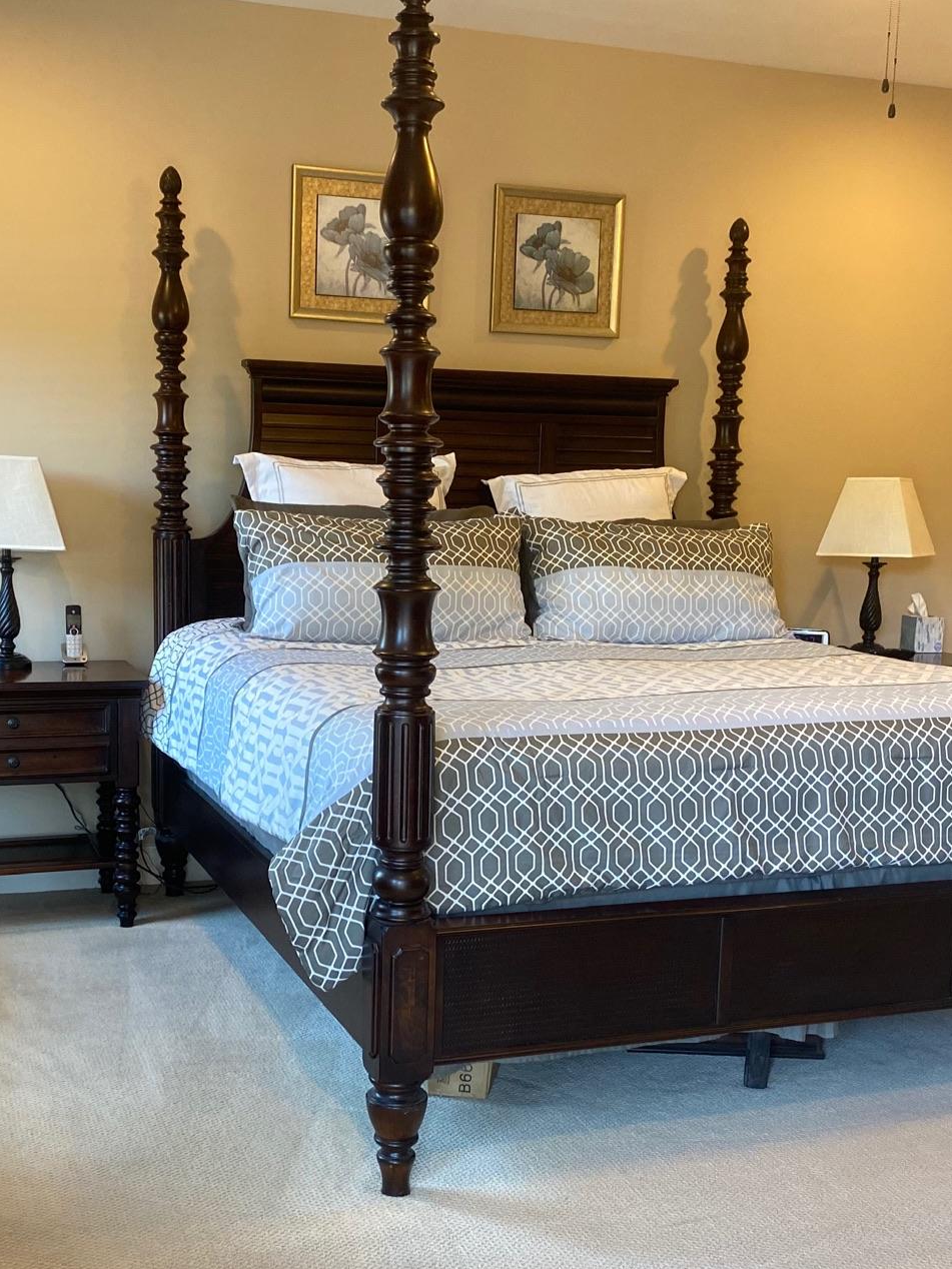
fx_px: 1540
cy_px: 736
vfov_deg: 44.6
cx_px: 428
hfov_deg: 34.3
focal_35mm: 42
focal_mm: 4.25
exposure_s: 1/60
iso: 160
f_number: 1.8
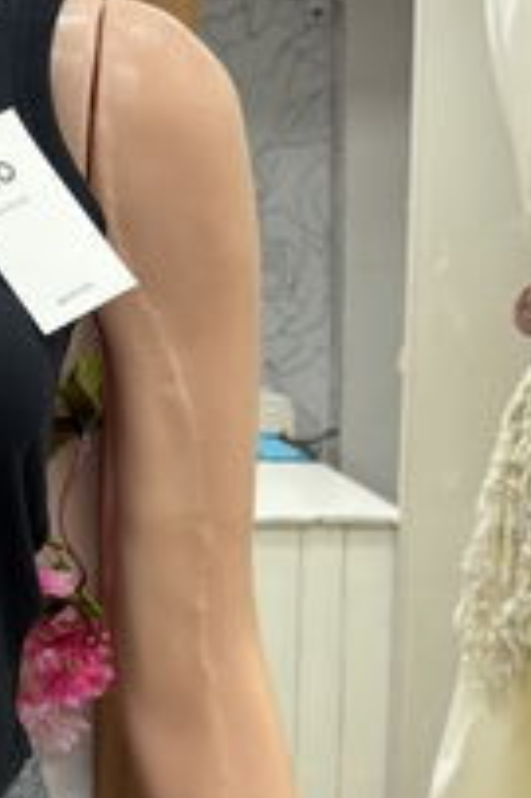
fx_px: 1573
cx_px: -181
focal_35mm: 71
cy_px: 607
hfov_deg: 17.8
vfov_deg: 28.0
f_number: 1.6
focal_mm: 5.96
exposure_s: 1/50
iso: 80
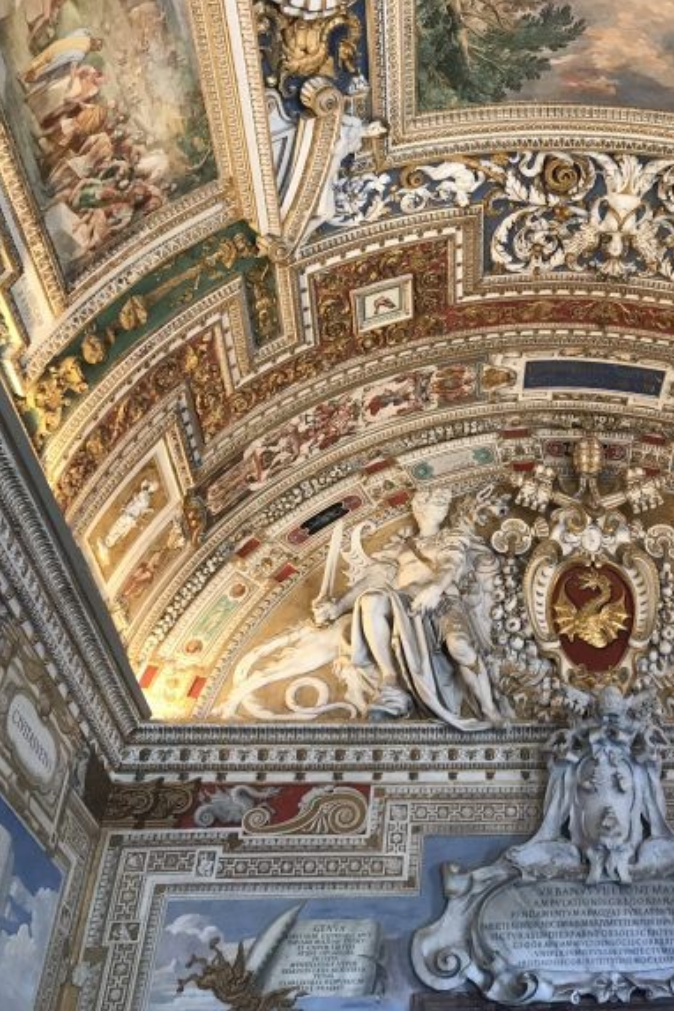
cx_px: 637
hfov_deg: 32.1
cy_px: 505
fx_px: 1095
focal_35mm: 39
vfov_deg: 49.6
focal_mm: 3.99
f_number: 1.8
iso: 40
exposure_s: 1/20
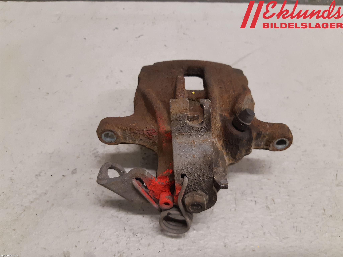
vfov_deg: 53.1
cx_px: 172
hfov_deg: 67.3
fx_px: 258
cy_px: 128
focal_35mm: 26
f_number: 1.7
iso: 200
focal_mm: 3.93
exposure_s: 1/50
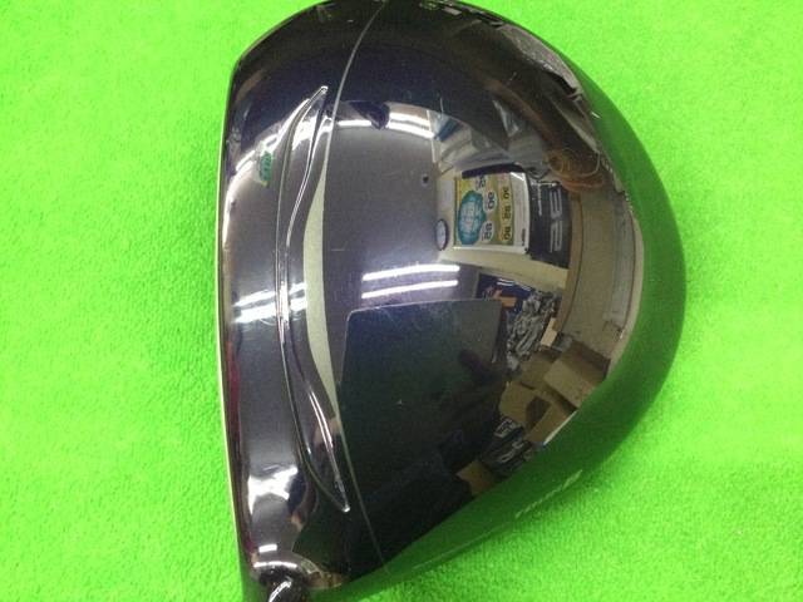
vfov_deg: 45.4
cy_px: 301
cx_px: 402
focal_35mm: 31
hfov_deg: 58.4
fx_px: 719
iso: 200
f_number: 2.4
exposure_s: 1/15
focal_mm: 3.3
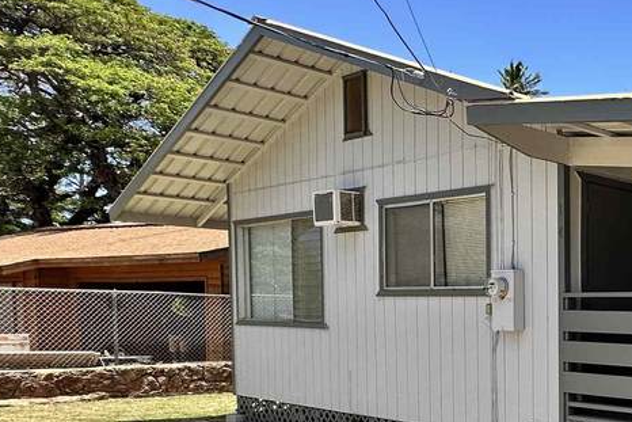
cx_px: 804
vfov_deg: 32.3
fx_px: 702
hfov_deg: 35.1
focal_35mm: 40
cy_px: 349
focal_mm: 2.22
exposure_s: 1/435
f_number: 2.2
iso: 40
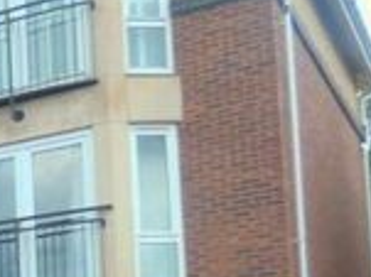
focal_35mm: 93
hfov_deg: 15.9
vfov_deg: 14.9
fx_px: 996
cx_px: -396
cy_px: 393
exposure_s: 1/500
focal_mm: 3.6
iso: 80
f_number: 2.8
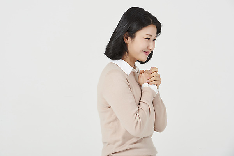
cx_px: 117
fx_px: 845
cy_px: 78
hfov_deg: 15.8
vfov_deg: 10.5
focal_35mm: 130
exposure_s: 1/125
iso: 125
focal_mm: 130
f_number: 8
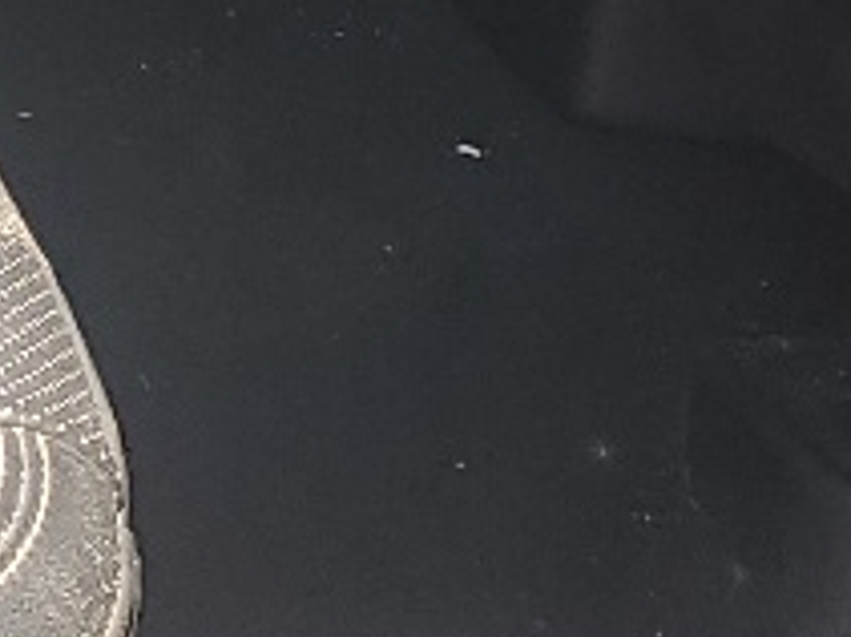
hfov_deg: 9.1
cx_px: -1145
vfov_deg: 7.0
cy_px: -951
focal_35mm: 197
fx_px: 4840
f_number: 1.5
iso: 50
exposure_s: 1/270
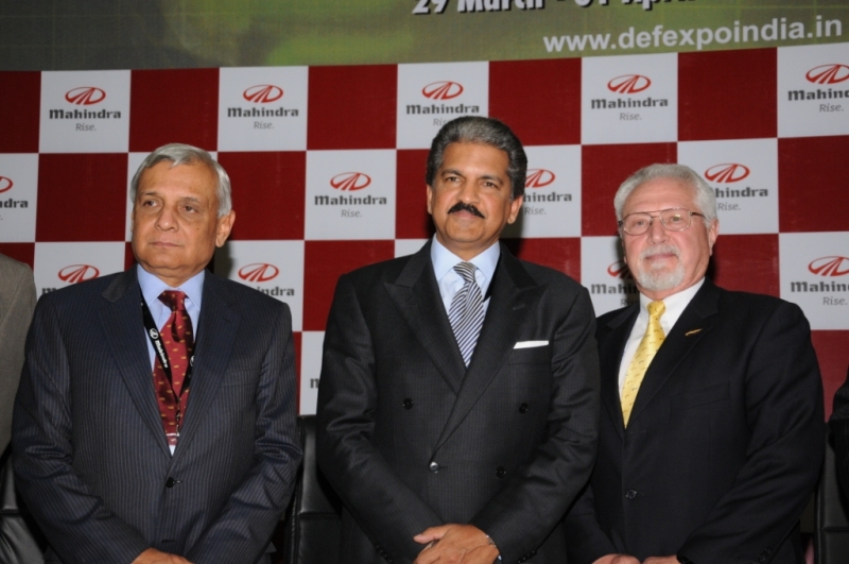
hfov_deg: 28.1
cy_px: 282
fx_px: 1696
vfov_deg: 18.9
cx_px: 424
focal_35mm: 72
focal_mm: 48
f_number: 7.1
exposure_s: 1/100
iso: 640
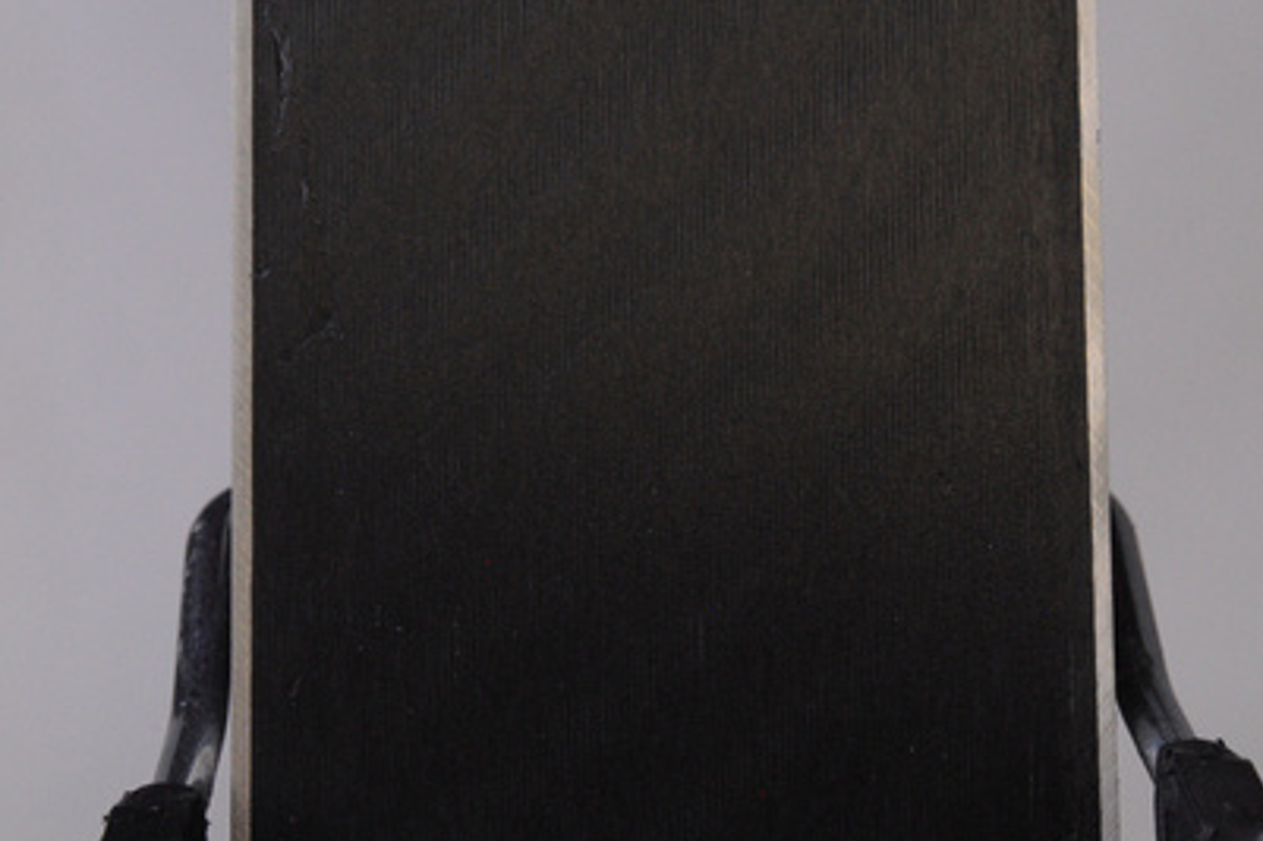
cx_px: 658
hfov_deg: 11.6
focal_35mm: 177
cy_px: 446
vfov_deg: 7.8
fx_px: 6191
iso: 3200
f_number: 16
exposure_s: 1/125
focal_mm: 105
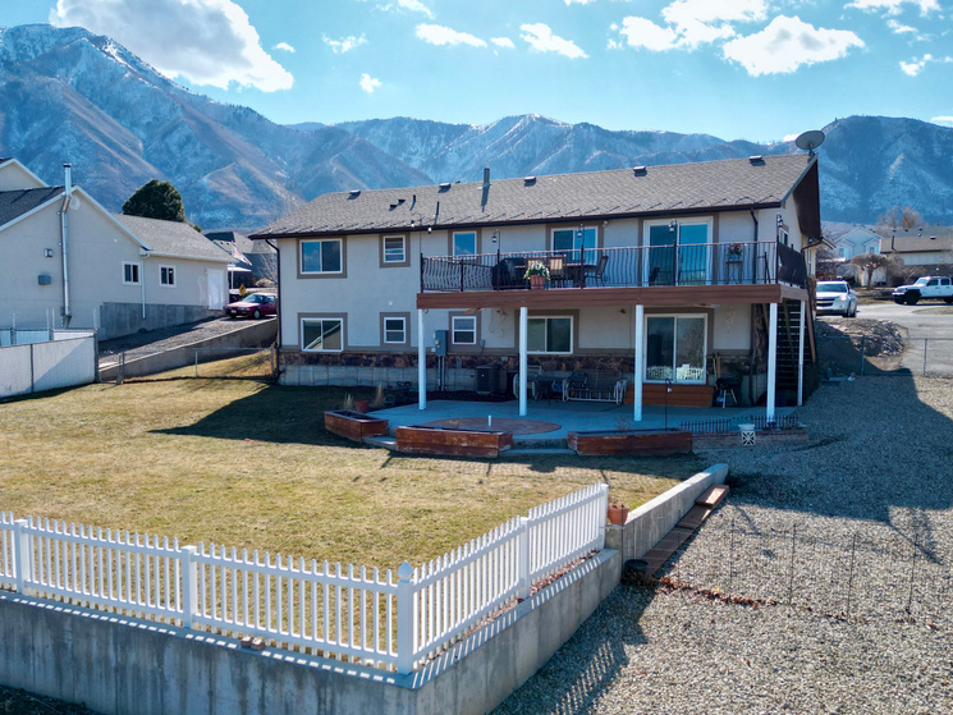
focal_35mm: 33
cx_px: 449
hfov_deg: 55.3
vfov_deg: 42.9
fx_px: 909
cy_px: 400
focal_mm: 6.72
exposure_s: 1/4000
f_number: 1.7
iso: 200
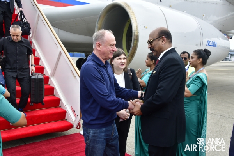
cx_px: 117
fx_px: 221
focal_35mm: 34
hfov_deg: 55.8
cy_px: 78
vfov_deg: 38.9
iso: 400
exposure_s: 1/160
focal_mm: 34
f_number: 11
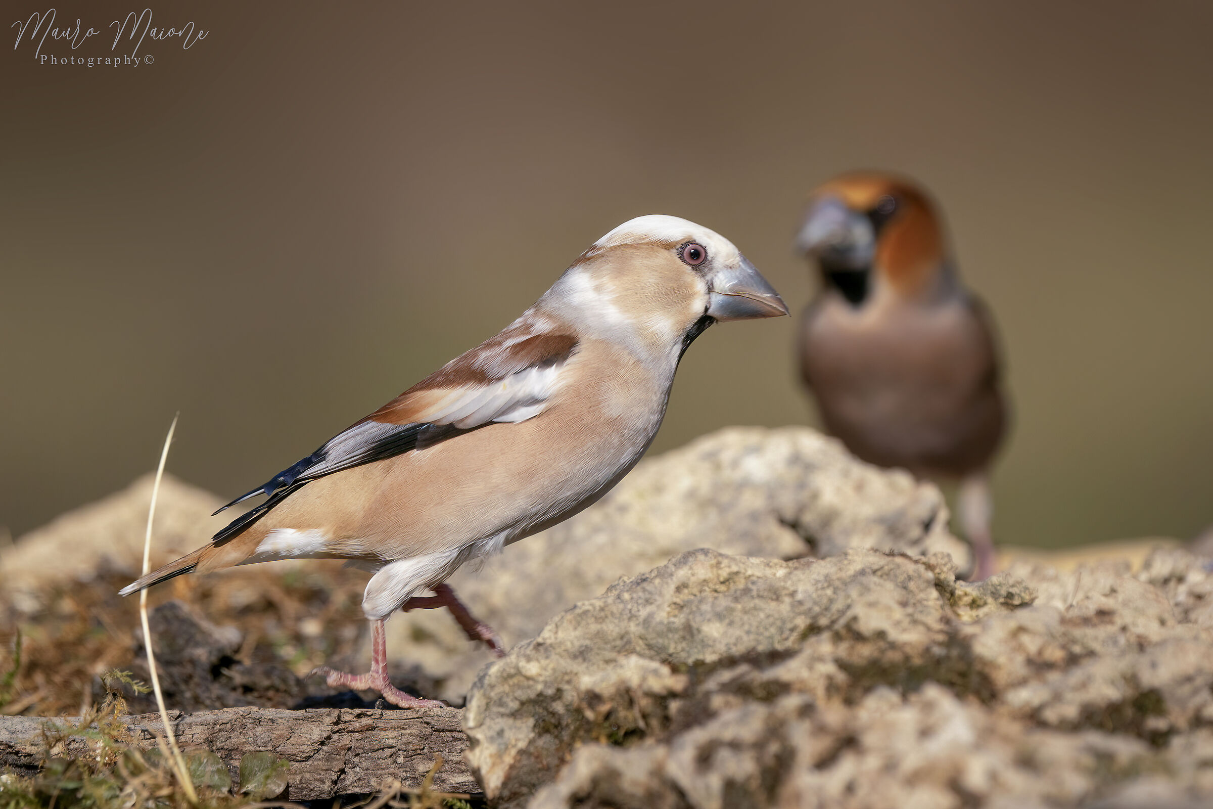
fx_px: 20215
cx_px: 606
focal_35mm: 600
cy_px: 404
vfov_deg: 2.3
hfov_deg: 3.4
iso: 1000
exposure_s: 1/1600
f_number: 8
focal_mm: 600
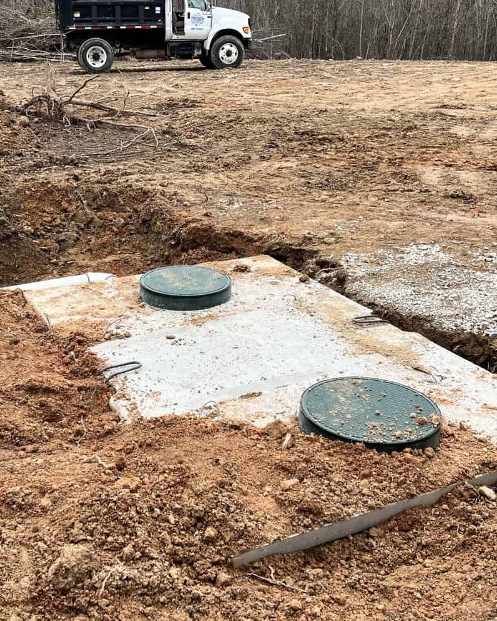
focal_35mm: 41
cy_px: 305
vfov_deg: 44.8
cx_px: 182
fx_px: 754
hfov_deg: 36.3
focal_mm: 5.7
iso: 40
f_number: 1.5
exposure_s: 1/266
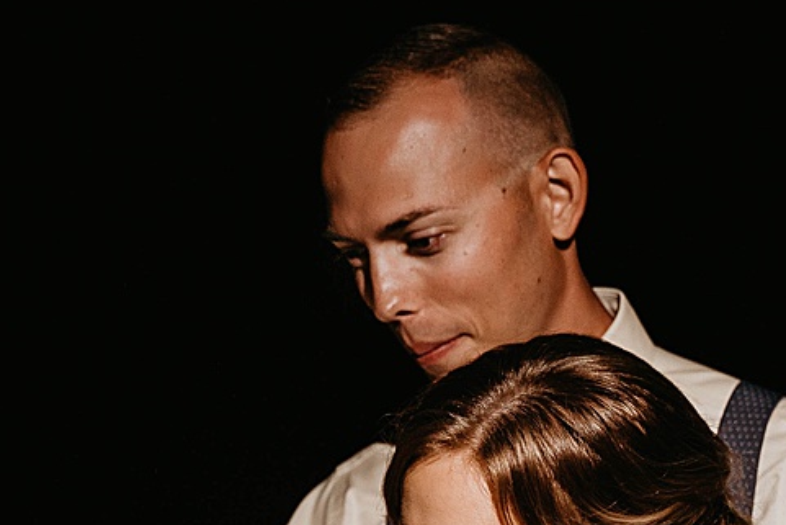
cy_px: 750
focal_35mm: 143
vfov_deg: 9.4
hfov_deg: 14.3
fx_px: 3123
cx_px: 444
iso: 500
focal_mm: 43
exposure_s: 1/320
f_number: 3.5
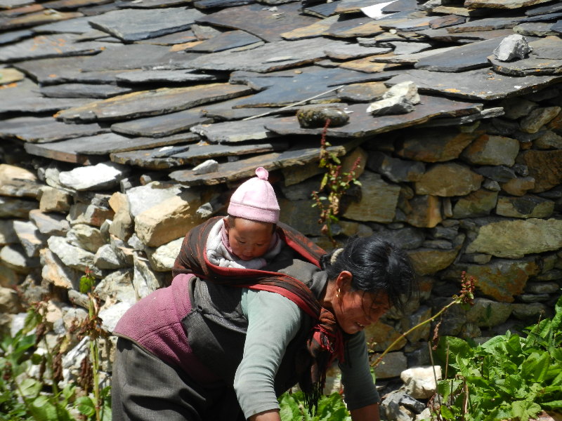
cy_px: 210
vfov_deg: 5.9
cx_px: 281
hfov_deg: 7.9
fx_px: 4091
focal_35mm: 252
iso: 160
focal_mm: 45.3
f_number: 5.3
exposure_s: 1/500
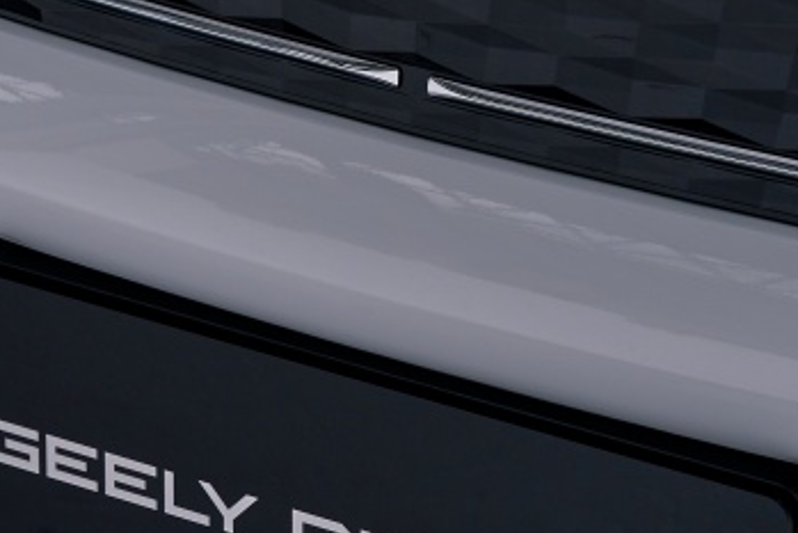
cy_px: -101
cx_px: 256
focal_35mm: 252
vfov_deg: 5.4
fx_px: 5588
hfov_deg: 8.2
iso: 400
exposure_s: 1/125
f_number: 8
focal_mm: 88
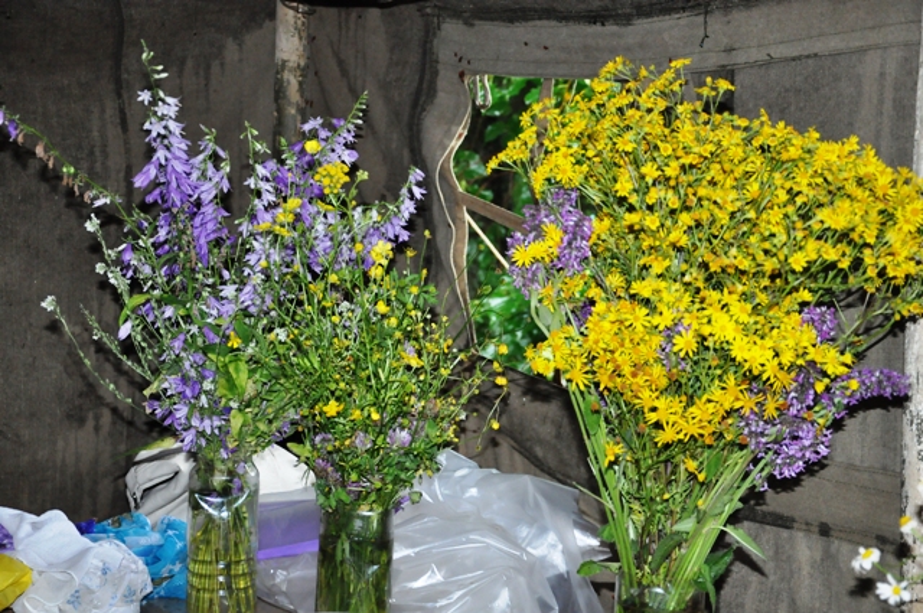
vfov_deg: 20.1
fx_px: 1728
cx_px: 462
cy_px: 306
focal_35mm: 68
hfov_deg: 29.9
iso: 1600
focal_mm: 45
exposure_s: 1/60
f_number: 4.8
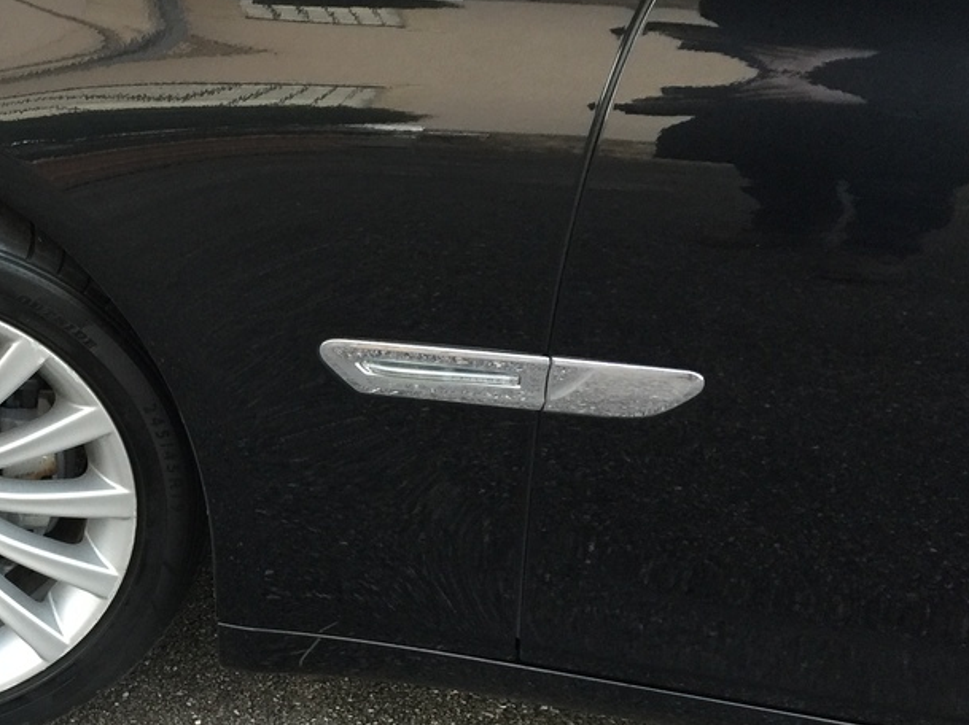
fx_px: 1707
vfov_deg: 23.8
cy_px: 523
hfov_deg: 29.5
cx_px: -13
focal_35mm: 61
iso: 80
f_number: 2.2
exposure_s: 1/17
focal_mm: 4.15
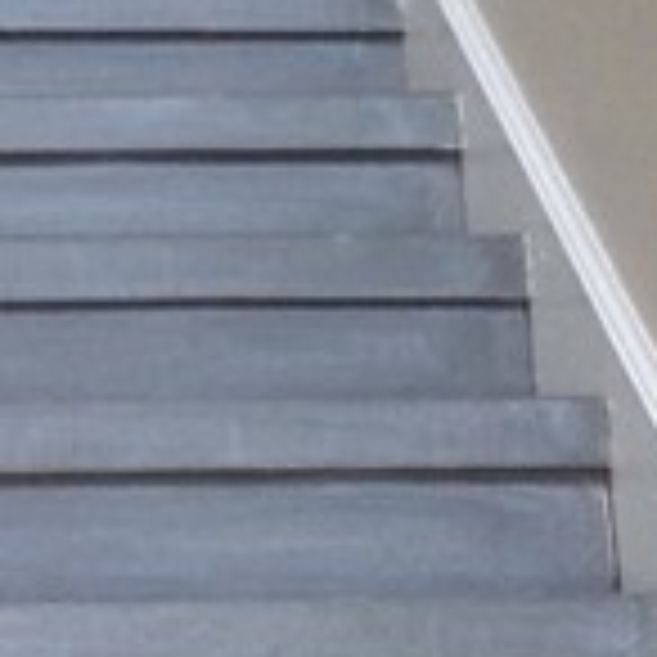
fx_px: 4380
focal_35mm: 204
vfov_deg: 8.4
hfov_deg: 8.5
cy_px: -263
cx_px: -144
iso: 50
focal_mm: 3.3
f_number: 2.4
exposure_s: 1/24
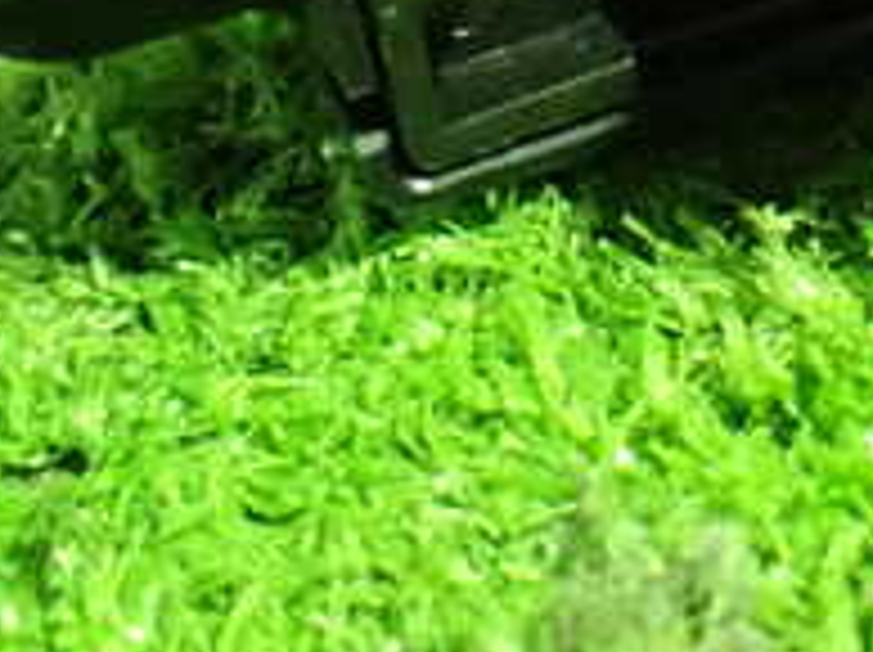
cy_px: -207
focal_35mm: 93
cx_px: 990
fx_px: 2343
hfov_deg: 20.1
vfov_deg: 15.1
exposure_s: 1/20
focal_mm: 5.4
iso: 1600
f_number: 2.3
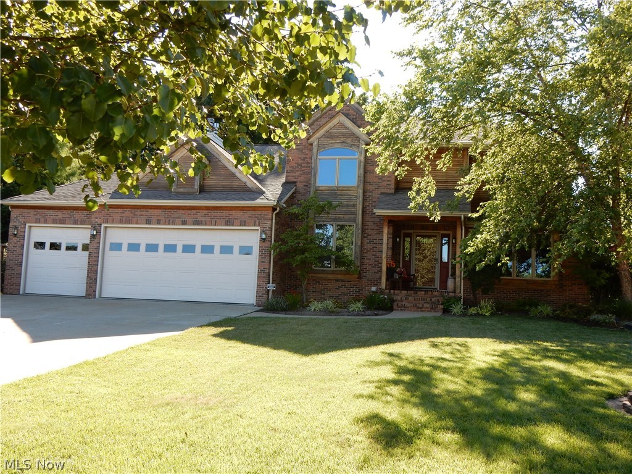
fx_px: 657
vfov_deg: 39.7
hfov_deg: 51.4
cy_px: 237
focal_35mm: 36
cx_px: 316
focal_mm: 6.4
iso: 125
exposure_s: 1/200
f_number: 4
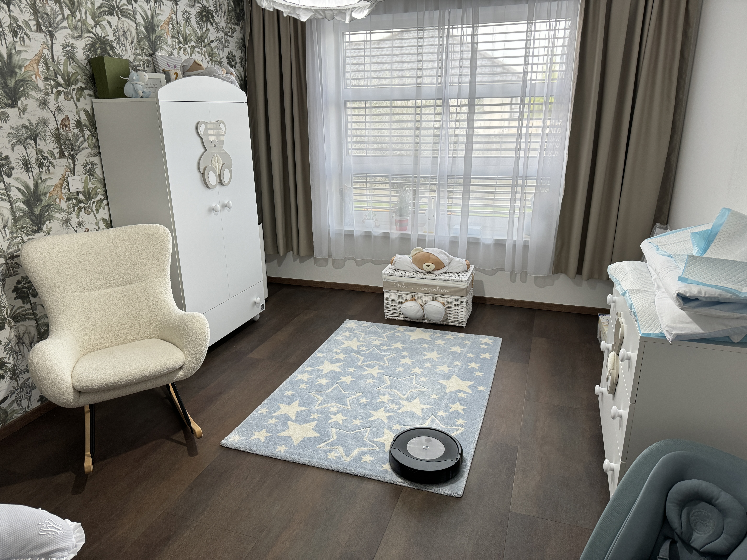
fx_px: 518
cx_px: 374
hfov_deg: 71.6
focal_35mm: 24
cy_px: 280
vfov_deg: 56.8
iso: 200
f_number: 1.78
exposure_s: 1/84
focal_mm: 6.76
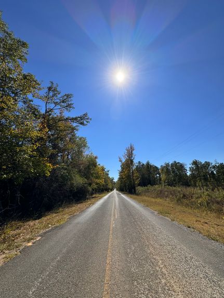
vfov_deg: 102.0
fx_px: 121
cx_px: 112
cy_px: 149
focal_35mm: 14
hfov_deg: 85.7
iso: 40
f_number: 2.2
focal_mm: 2.22
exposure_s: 1/3390
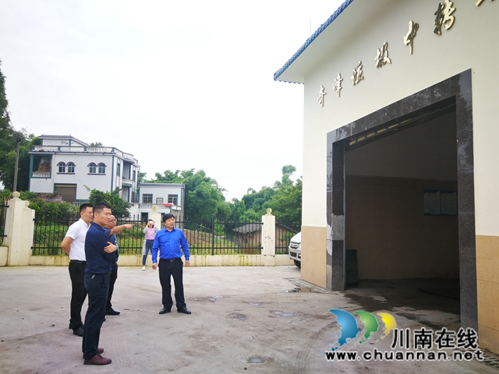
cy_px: 187
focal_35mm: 27
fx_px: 389
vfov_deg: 51.4
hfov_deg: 65.3
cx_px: 250
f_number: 2.2
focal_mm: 3.95
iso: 80
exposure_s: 1/100
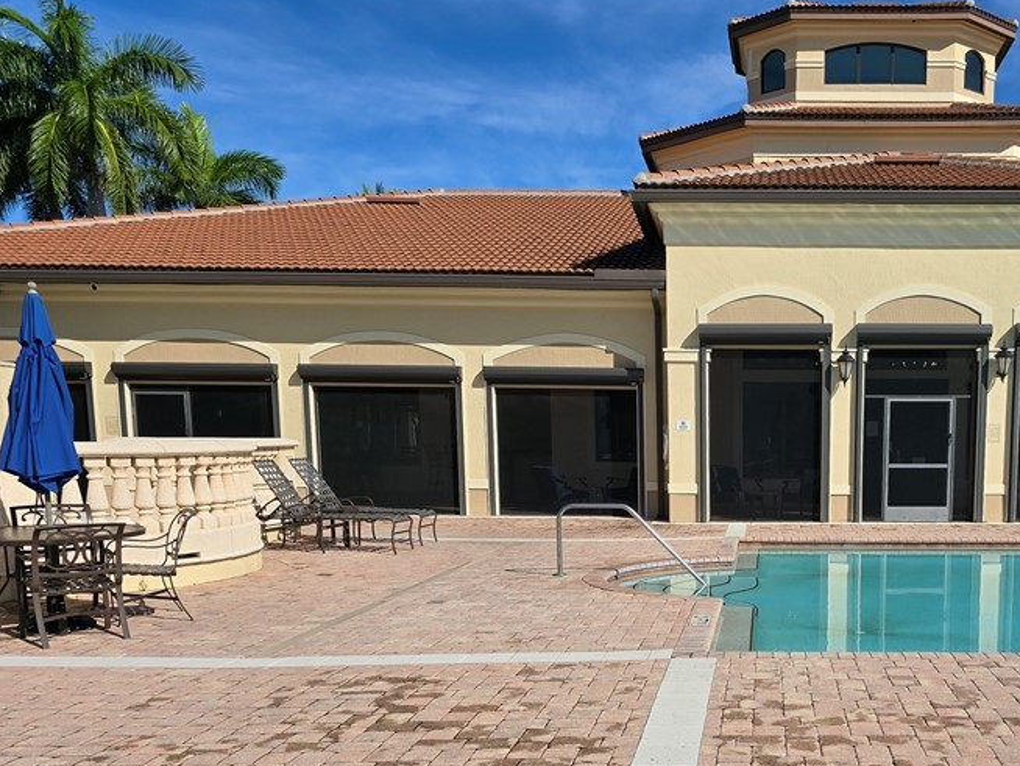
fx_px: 1061
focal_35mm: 36
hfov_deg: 49.2
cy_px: 585
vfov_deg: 38.5
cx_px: 774
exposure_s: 1/1361
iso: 12
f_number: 1.7
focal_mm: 6.3
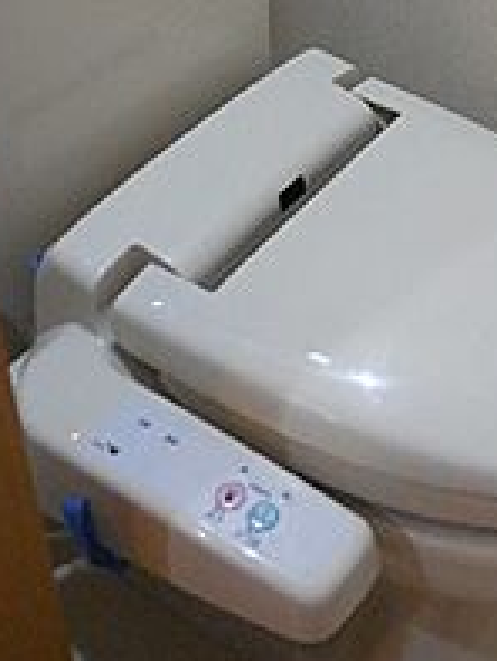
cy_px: -81
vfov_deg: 28.5
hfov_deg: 23.0
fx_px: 1166
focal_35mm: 61
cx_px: 507
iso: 800
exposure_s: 1/60
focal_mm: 4.5
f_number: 3.3
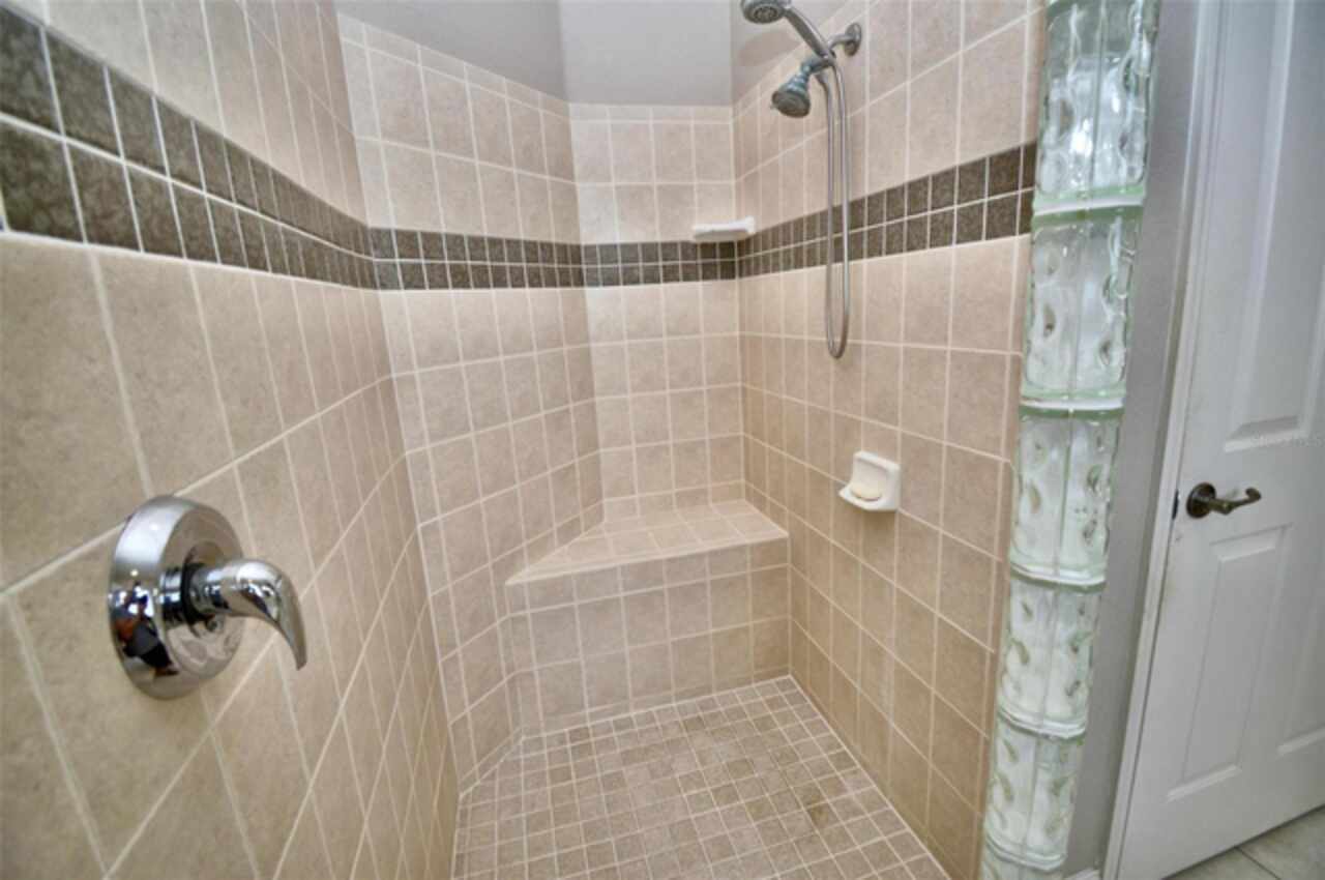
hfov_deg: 100.5
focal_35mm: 15
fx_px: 551
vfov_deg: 77.2
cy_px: 440
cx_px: 662
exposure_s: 1/30
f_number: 4.5
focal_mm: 10
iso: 250
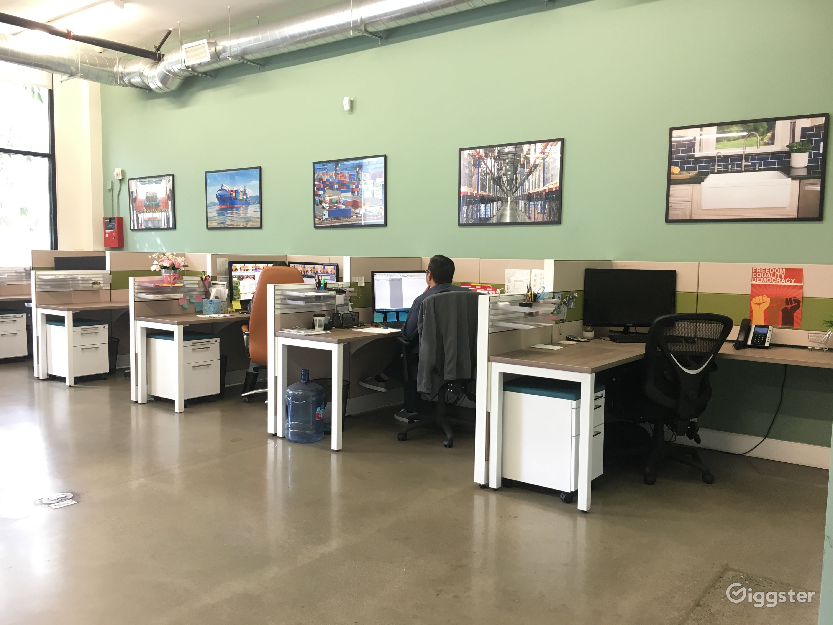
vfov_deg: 48.2
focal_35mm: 29
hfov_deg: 61.7
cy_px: 312
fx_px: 698
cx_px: 416
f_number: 2.2
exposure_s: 1/30
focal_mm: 4.15
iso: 64
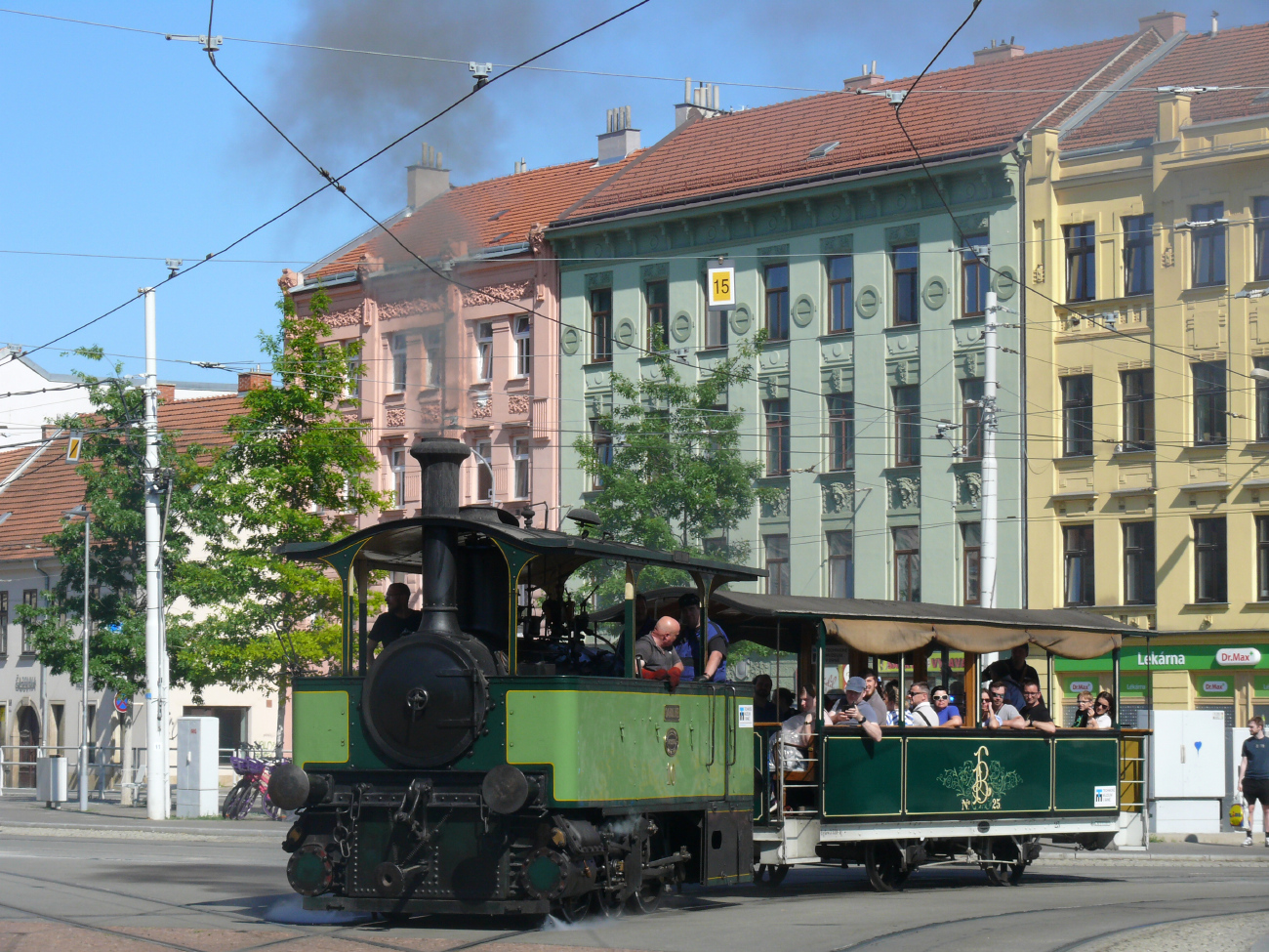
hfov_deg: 19.8
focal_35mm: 99
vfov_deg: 14.9
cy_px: 476
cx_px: 634
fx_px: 3629
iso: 100
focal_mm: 20.9
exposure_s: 1/400
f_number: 6.3
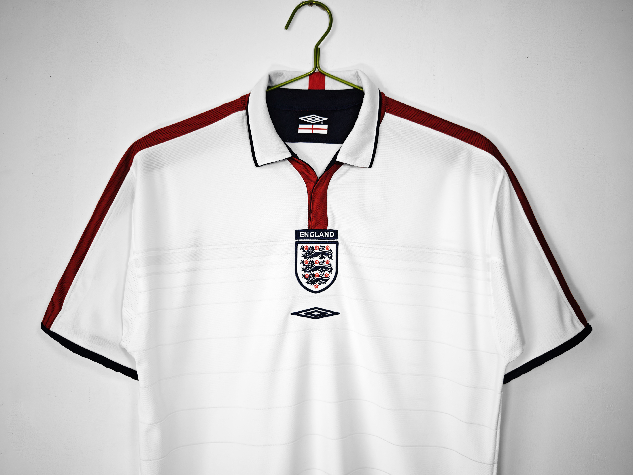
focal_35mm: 23
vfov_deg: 58.9
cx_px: 316
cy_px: 238
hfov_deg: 73.9
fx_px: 421
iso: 109
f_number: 1.75
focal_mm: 8.67
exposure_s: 1/120
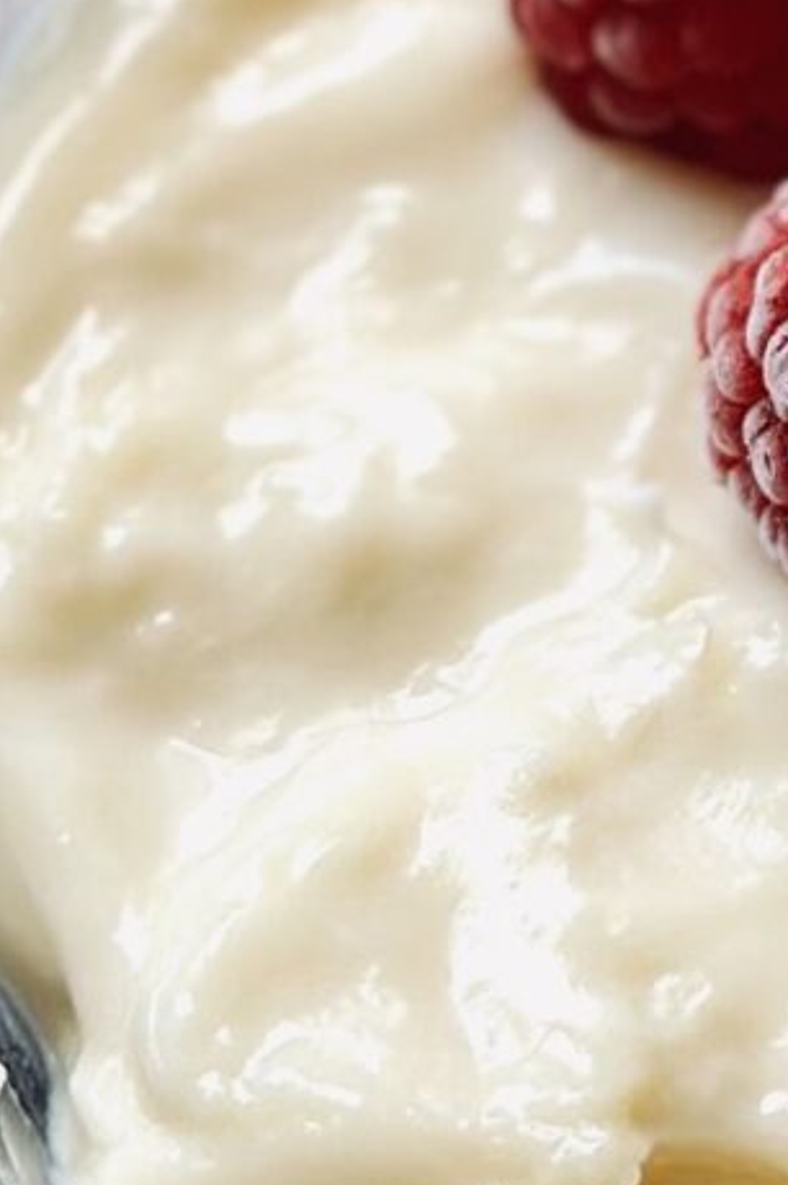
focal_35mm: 278
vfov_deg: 7.3
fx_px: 9141
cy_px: -430
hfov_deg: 4.9
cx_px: 1416
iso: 125
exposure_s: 1/121
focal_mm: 6.86
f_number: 1.78
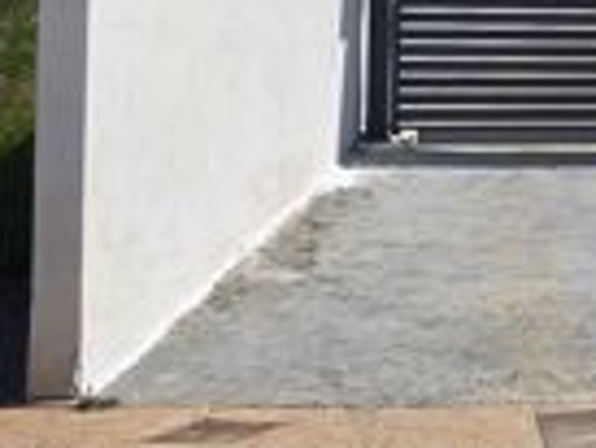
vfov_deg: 12.5
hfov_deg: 12.5
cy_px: 22
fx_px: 2033
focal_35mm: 118
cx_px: 1499
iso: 12
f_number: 1.7
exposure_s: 1/1525
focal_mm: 6.3
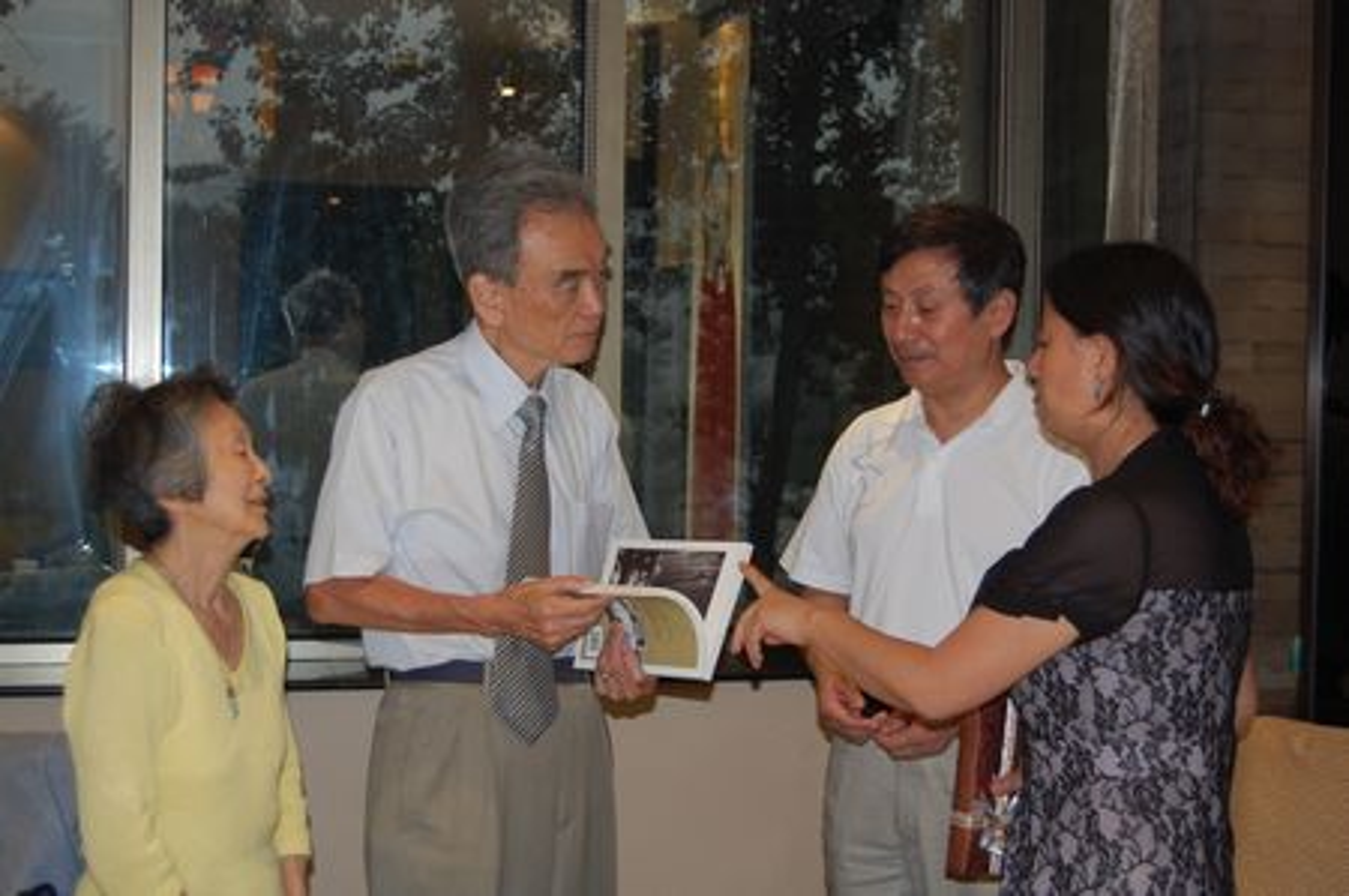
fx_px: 1965
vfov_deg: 25.7
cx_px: 674
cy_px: 448
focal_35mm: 52
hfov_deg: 37.9
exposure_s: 1/60
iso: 400
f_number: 4.8
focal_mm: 35
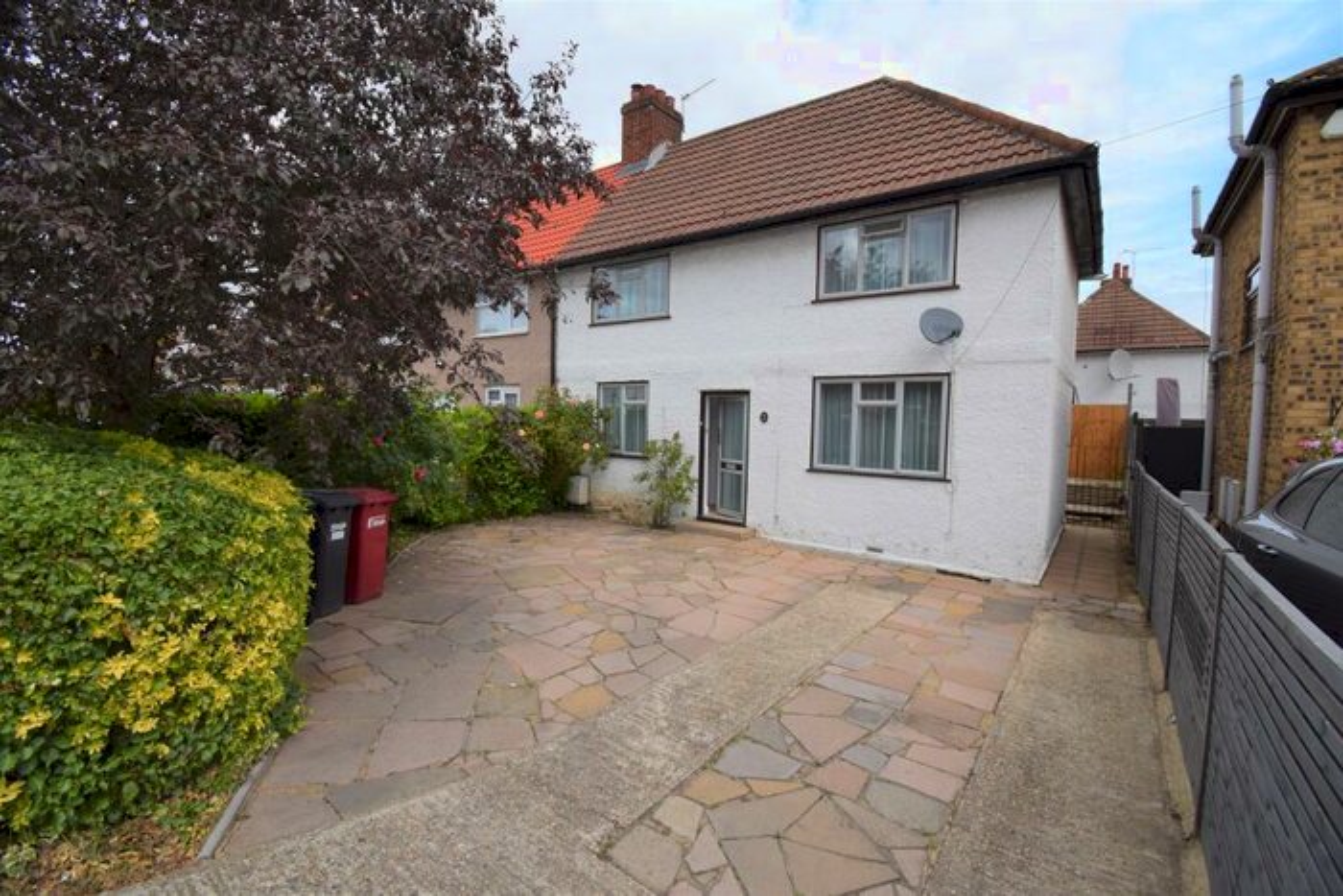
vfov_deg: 77.4
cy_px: 448
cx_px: 672
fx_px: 560
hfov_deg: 100.4
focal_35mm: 15
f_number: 8
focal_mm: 10
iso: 100
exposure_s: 1/200
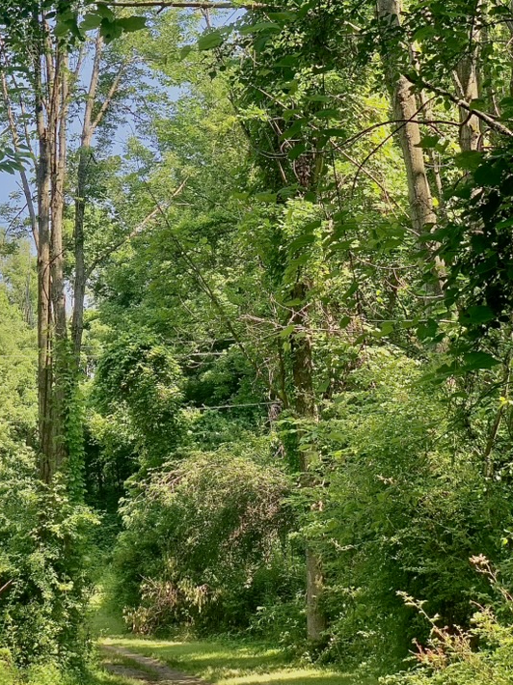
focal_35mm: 75
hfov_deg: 19.5
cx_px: 146
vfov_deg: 25.9
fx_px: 1483
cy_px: 260
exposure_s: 1/157
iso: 16
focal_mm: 6
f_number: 2.4
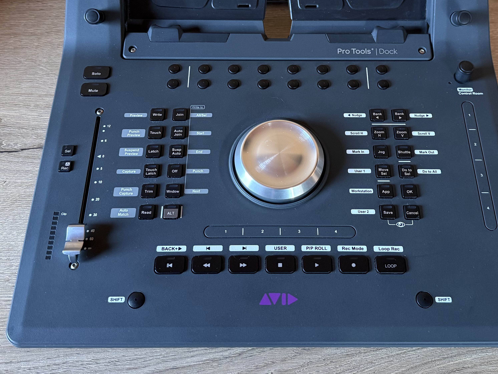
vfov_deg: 30.9
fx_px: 662
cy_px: 91
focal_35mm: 46
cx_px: 274
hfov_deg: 41.2
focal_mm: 6.76
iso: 320
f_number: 1.78
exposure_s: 1/60
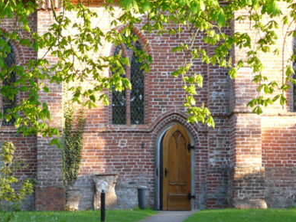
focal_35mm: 144
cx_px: 54
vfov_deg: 10.3
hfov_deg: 13.6
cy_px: 155
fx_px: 1231
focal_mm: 14.3
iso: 125
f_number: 3.6
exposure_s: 1/50
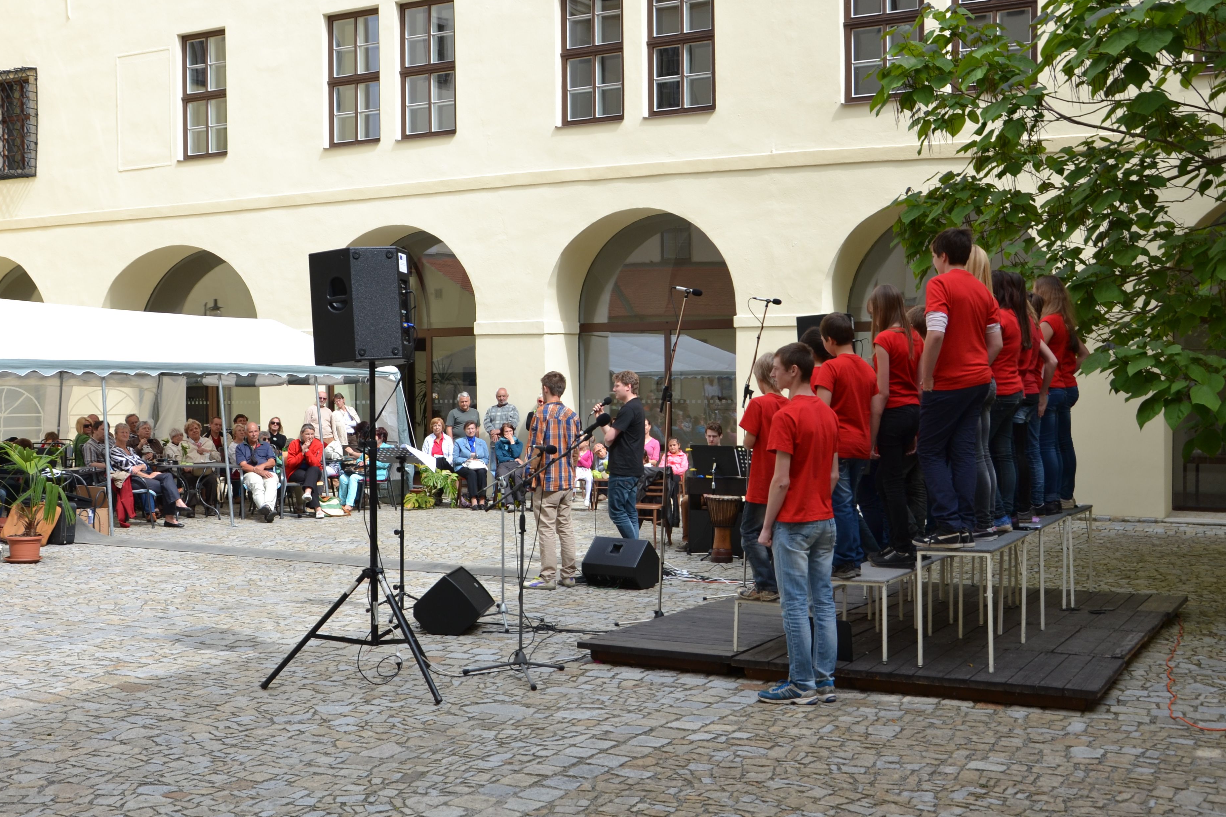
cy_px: 426
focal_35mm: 41
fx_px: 1396
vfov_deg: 32.6
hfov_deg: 47.4
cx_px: 617
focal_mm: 22
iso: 100
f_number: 7.1
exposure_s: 1/200
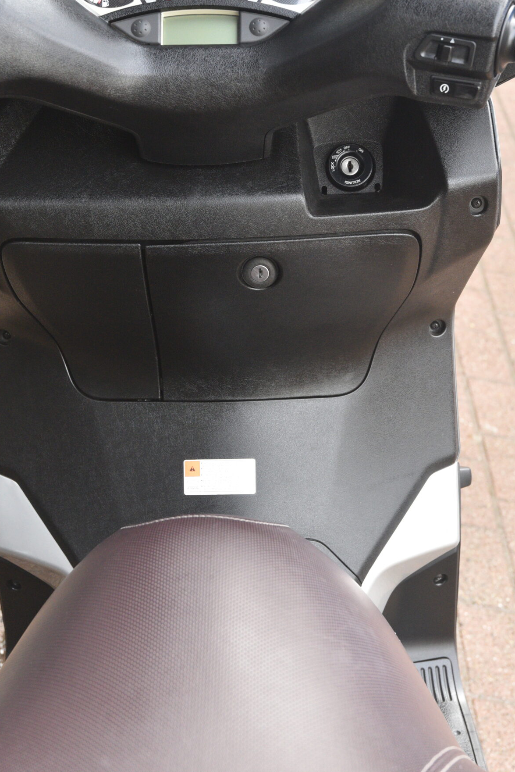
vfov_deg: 25.3
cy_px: 301
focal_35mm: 80
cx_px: 200
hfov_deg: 17.1
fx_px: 1715
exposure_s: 1/160
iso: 2000
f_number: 6.3
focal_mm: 55
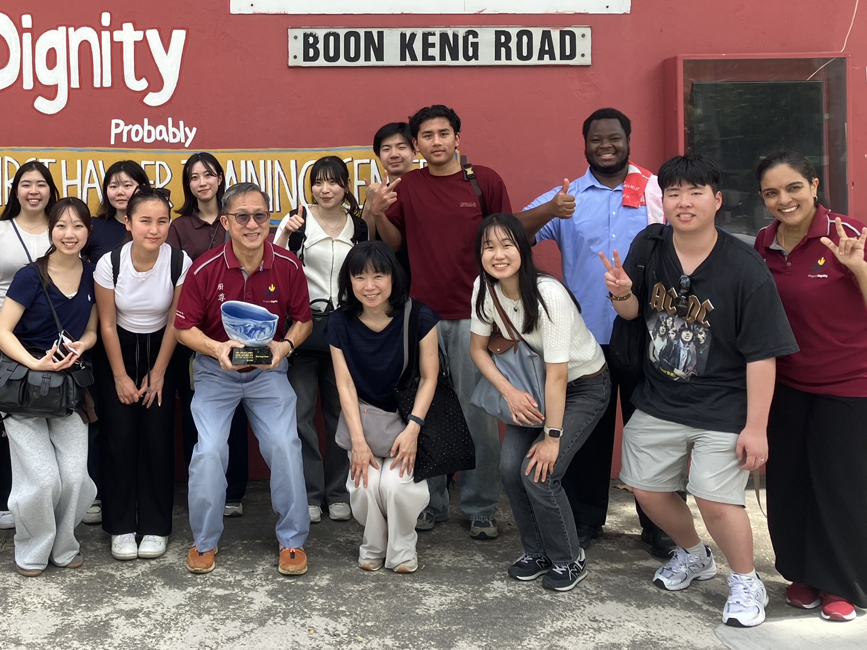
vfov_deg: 35.6
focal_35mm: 40
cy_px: 219
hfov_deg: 45.8
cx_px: 261
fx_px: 1002
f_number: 1.8
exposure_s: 1/389
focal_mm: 3.99
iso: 32
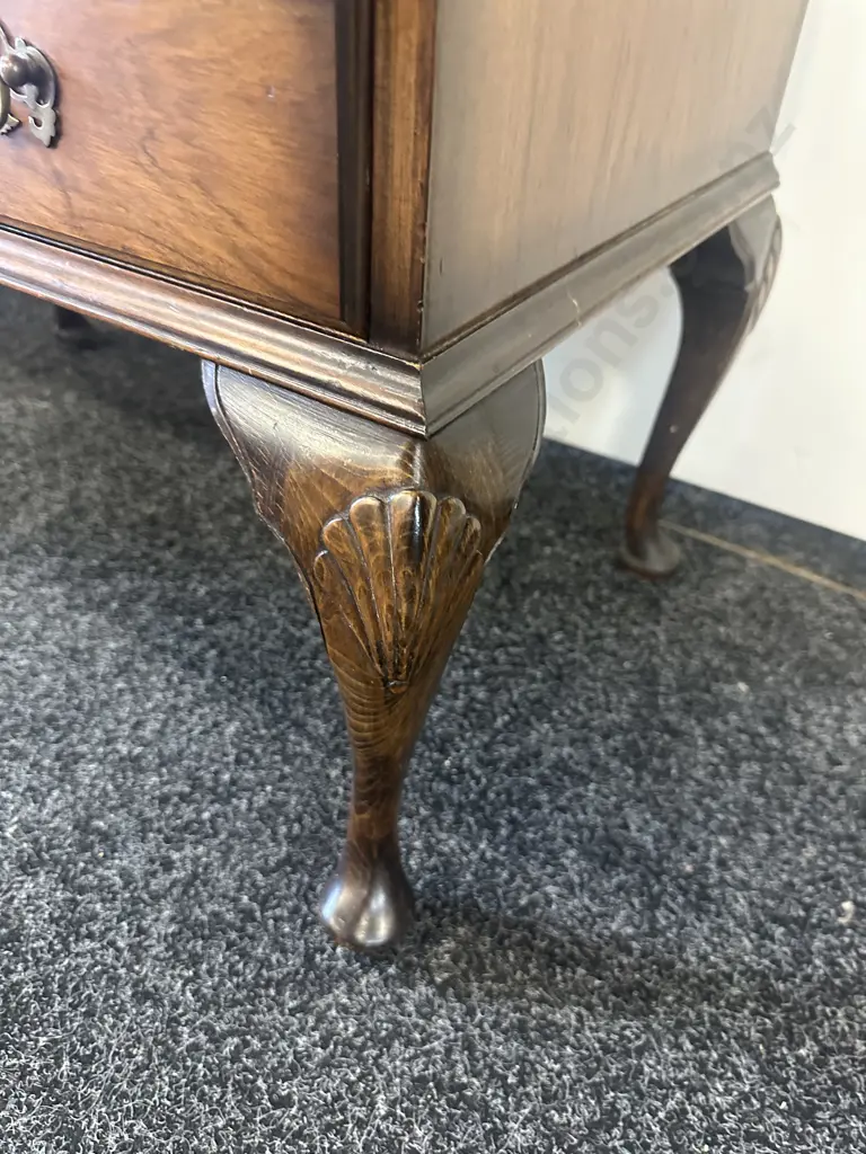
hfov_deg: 56.8
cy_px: 577
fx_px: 801
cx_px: 433
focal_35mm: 24
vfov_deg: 71.6
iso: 800
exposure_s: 1/50
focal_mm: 6.86
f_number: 1.78
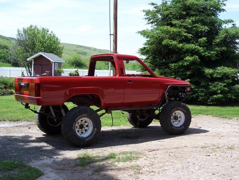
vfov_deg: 28.6
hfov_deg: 37.5
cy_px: 90
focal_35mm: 51
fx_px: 352
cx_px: 120
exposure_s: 1/500
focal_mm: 8.5
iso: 80
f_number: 3
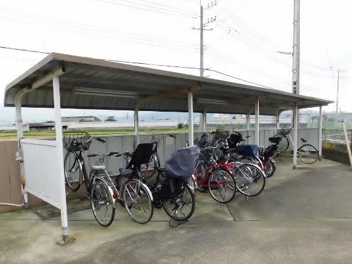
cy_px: 152
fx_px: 275
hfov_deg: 65.3
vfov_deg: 51.2
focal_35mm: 27
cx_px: 184
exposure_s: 1/250
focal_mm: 4
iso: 125
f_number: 3
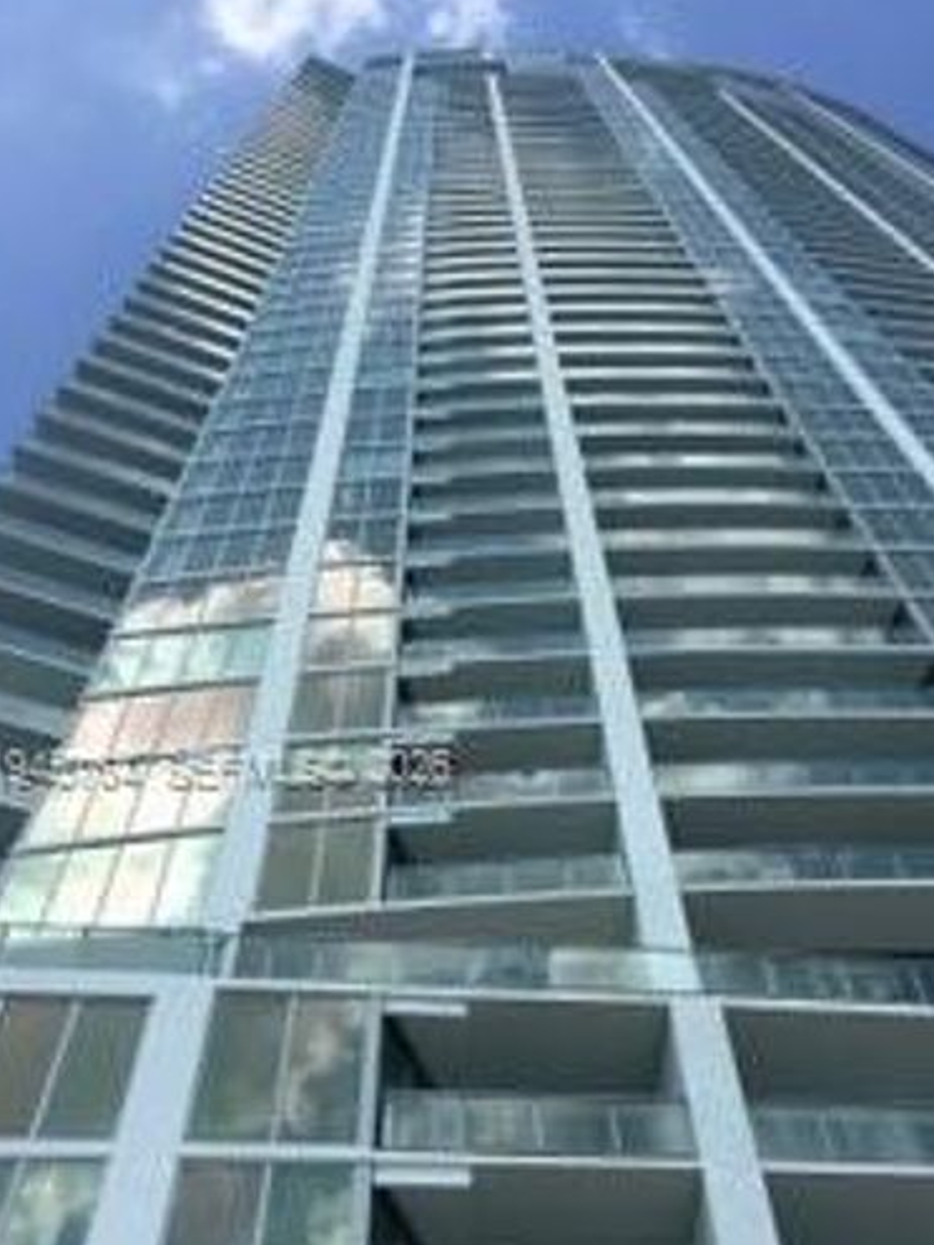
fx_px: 1403
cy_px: 769
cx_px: 557
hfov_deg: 36.7
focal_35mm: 39
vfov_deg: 47.5
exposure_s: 1/2326
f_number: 2.2
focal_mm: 4.15
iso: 32
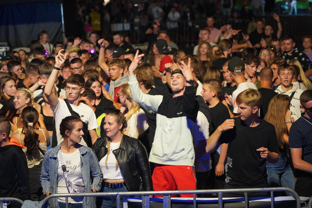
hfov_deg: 19.5
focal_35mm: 105
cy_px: 104
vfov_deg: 13.0
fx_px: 910
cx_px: 156
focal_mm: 105
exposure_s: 1/160
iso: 4000
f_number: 4
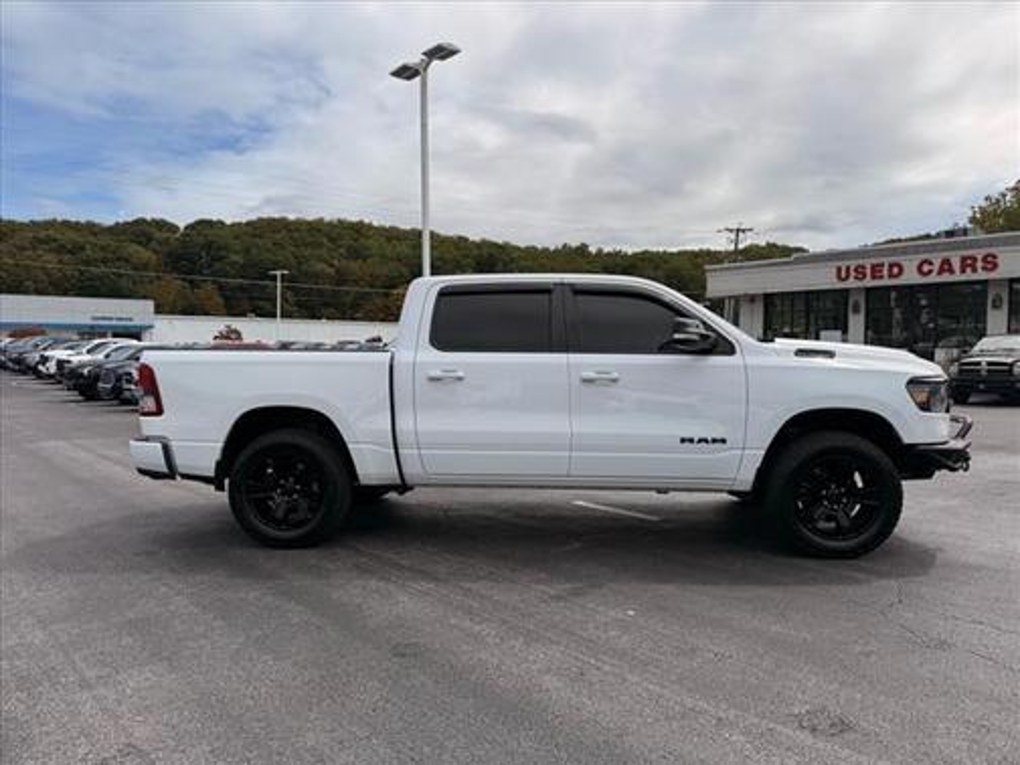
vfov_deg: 56.8
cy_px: 382
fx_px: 707
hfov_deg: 71.6
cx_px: 510
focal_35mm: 24
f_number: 1.78
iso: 80
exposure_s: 1/8130
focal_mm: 6.76
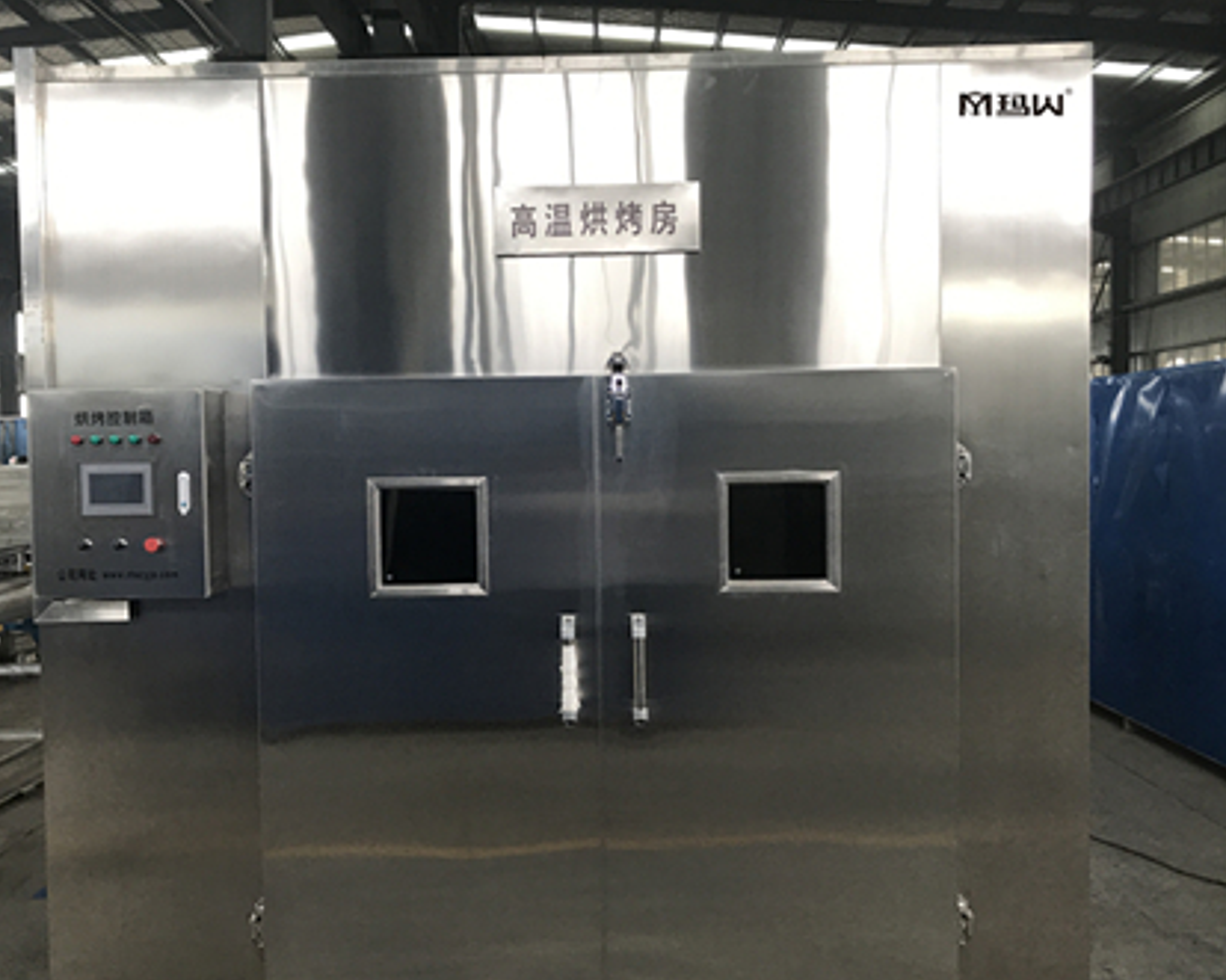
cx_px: 572
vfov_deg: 44.5
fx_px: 1197
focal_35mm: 33
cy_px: 514
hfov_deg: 54.2
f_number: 1.8
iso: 20
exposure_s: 1/33
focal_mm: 3.99
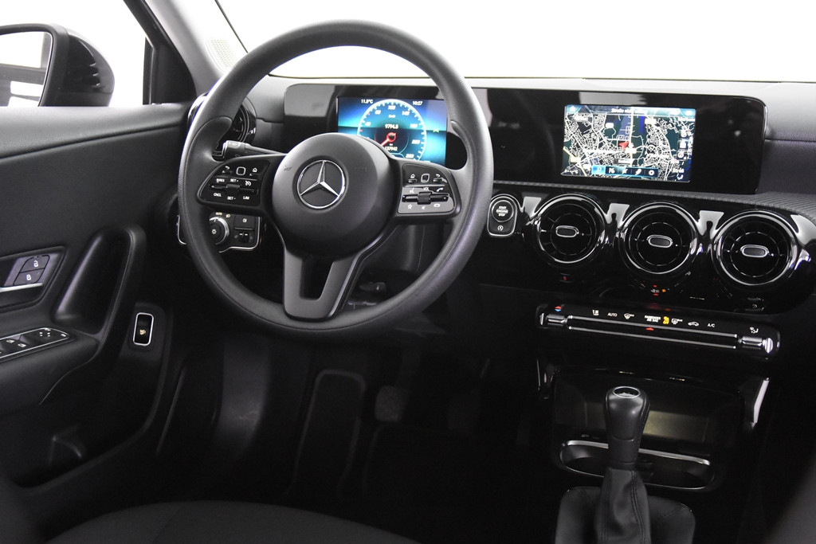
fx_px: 952
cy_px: 272
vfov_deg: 31.9
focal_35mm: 42
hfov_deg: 46.4
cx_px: 408
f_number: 3.2
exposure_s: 1/50
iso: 8000
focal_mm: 28
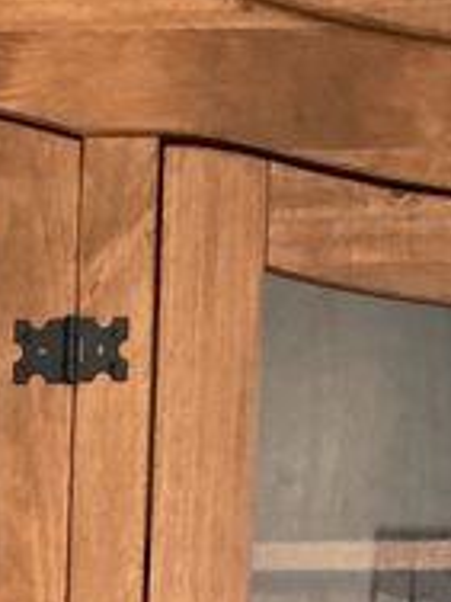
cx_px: -166
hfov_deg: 9.4
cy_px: 1322
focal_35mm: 154
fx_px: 2675
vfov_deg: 11.2
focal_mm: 3
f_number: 1.8
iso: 250
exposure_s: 1/60
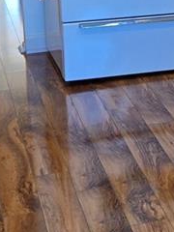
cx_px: 210
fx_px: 771
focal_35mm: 115
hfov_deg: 12.6
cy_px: -4
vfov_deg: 16.7
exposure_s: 1/120
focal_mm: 5.4
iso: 64
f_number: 1.8
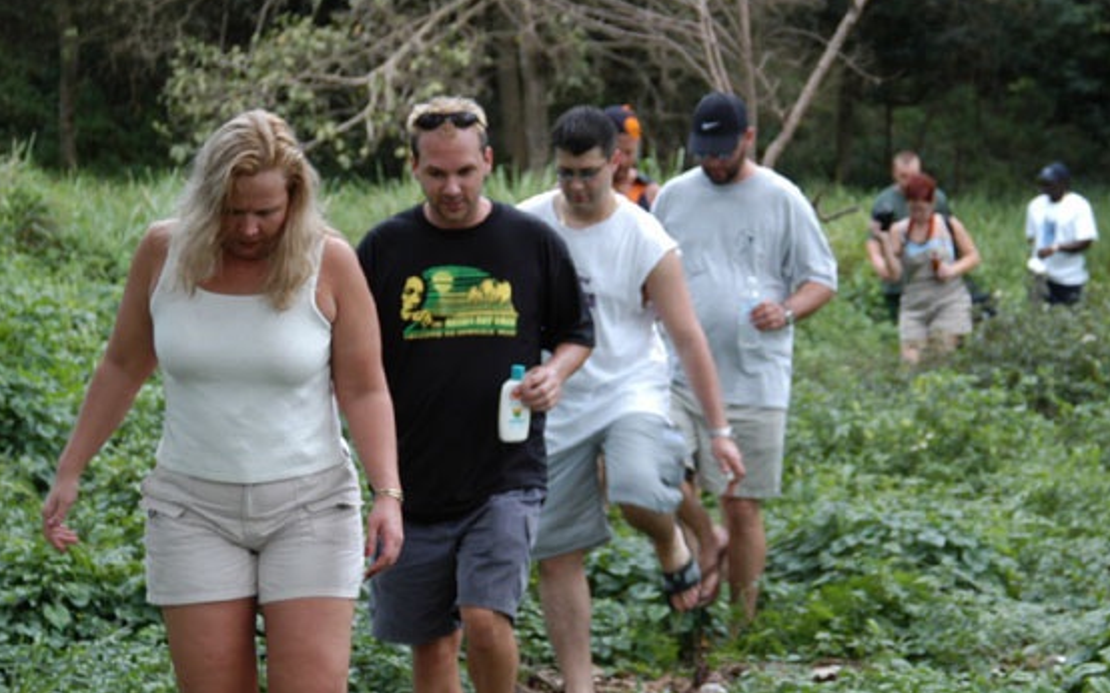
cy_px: 294
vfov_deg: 13.5
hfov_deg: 21.4
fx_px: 2934
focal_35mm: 97
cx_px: 674
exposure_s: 1/80
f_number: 4.5
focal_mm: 52
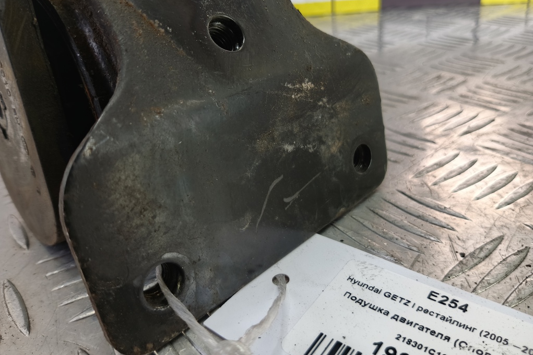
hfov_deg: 73.8
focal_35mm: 24
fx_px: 355
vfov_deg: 53.0
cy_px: 156
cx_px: 267
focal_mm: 4.11
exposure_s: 1/25
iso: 135
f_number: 1.6
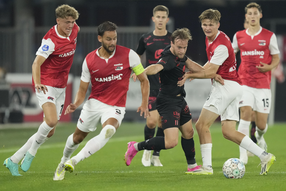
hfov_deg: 5.2
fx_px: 3177
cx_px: 143
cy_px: 96
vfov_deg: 3.4
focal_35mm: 400
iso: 4000
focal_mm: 400
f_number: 2.8
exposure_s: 1/2000
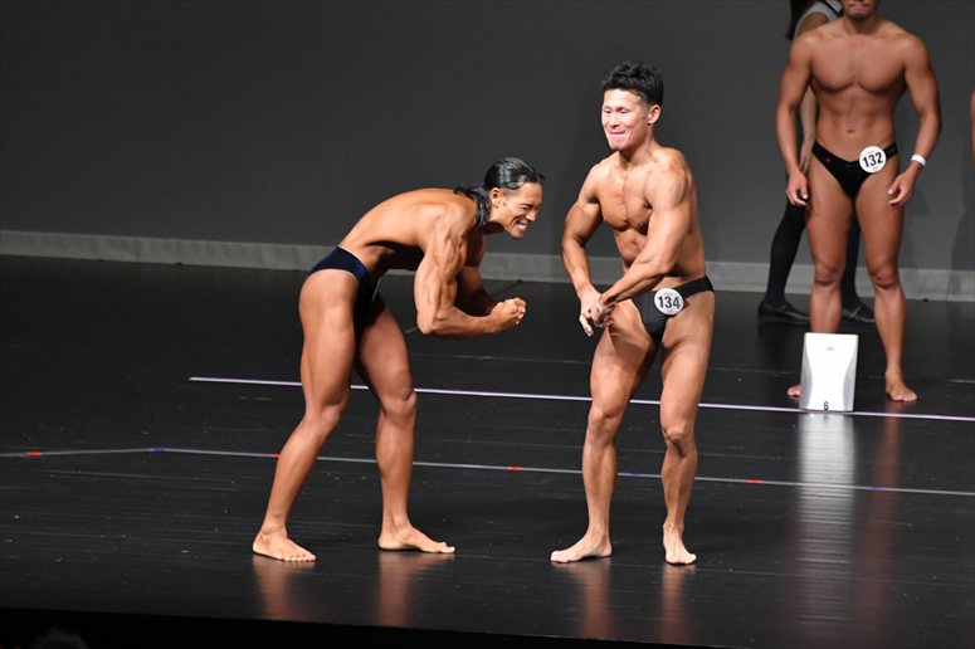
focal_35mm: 300
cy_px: 324
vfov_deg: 4.6
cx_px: 488
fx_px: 8121
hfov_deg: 6.9
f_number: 5.6
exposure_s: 1/400
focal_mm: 200
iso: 5000
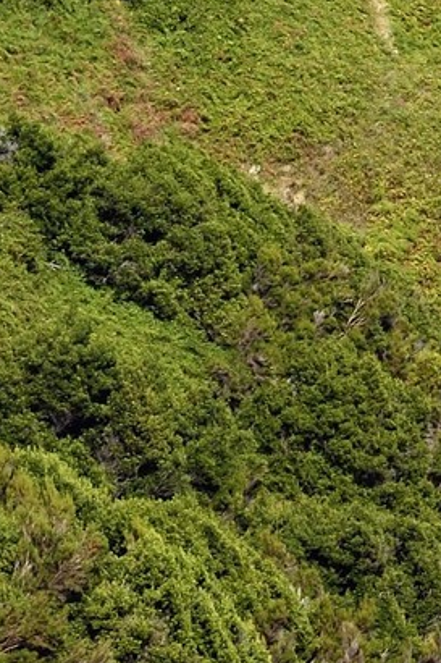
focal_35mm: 850
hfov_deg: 1.6
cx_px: 1000
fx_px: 15631
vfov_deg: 2.4
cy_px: -731
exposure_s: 1/1000
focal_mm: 145
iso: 200
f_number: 6.3
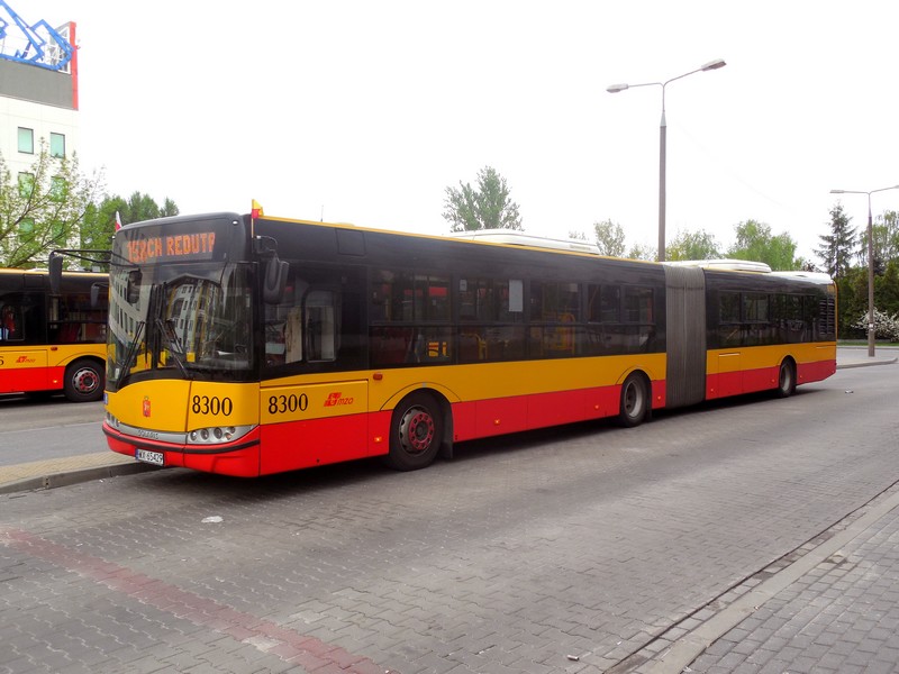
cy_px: 337
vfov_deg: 45.4
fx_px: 805
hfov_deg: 58.4
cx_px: 450
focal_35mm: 31
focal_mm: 5.6
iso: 125
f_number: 3.6
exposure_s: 1/200
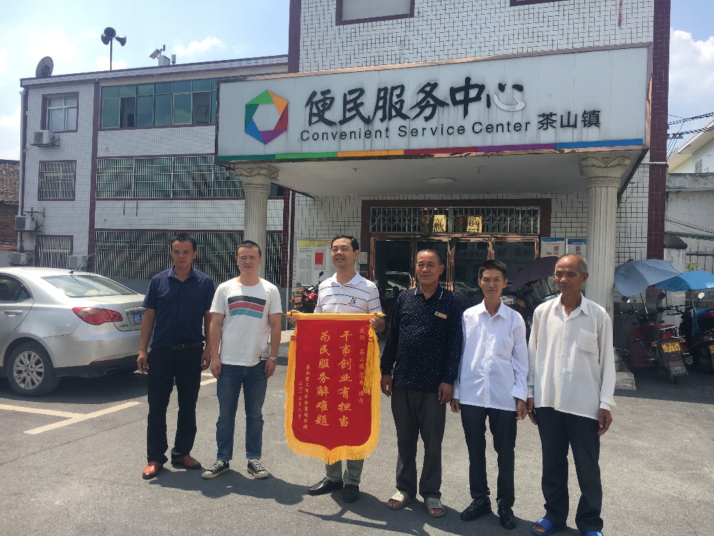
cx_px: 357
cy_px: 268
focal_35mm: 29
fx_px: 598
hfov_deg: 61.7
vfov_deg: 48.2
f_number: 2.2
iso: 25
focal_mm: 4.15
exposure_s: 1/1241
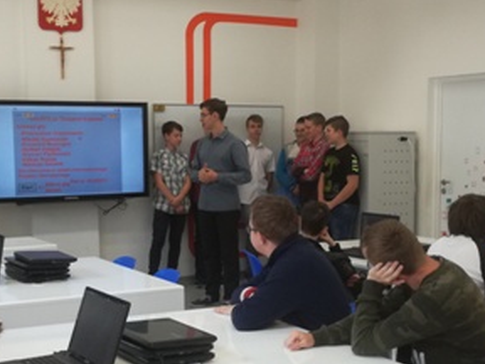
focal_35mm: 60
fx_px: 841
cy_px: 206
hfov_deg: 32.2
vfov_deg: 24.4
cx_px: 234
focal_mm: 3.79
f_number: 2
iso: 80
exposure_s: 1/120
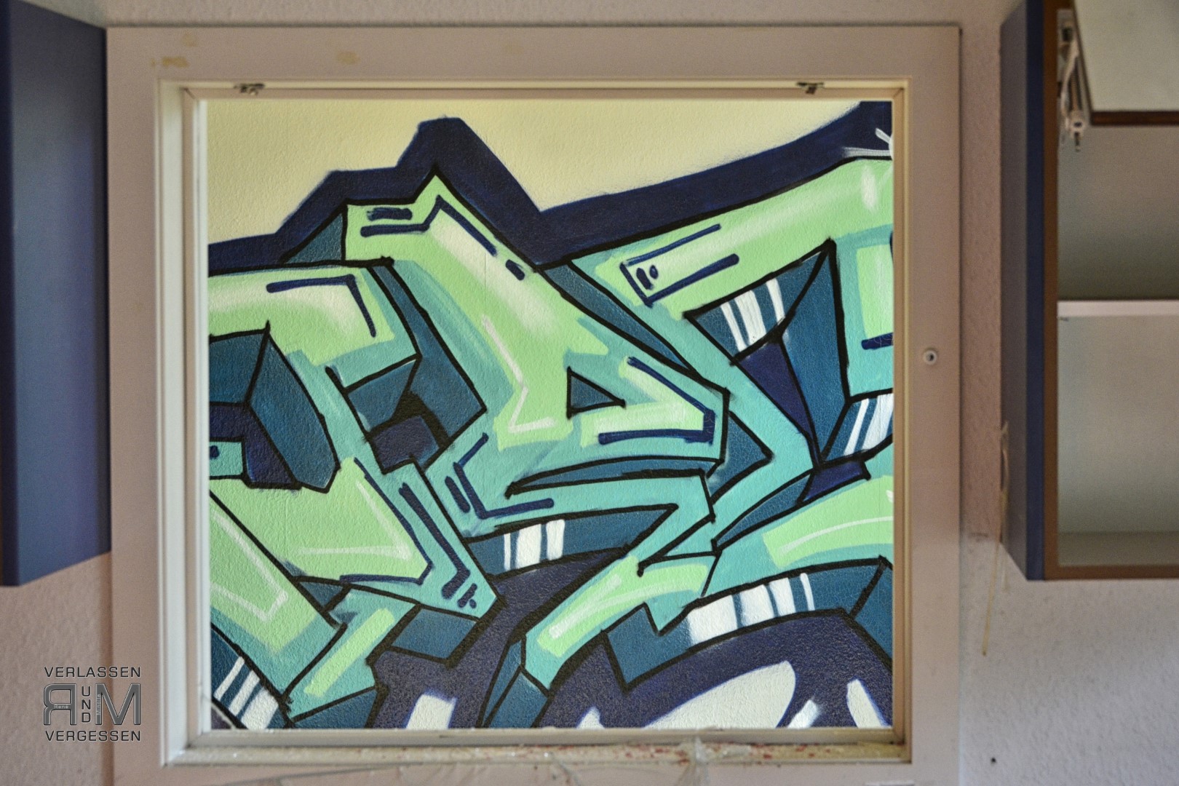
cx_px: 590
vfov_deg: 21.6
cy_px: 393
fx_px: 2063
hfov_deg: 31.9
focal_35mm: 63
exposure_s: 1/160
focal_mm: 42
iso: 1000
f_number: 6.3
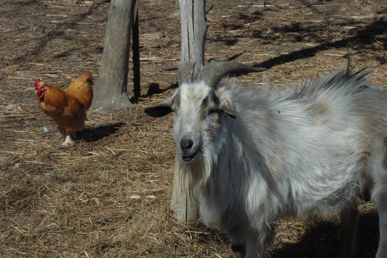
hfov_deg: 19.5
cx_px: 194
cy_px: 129
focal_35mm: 105
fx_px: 1128
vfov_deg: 13.0
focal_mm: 70
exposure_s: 1/800
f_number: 16
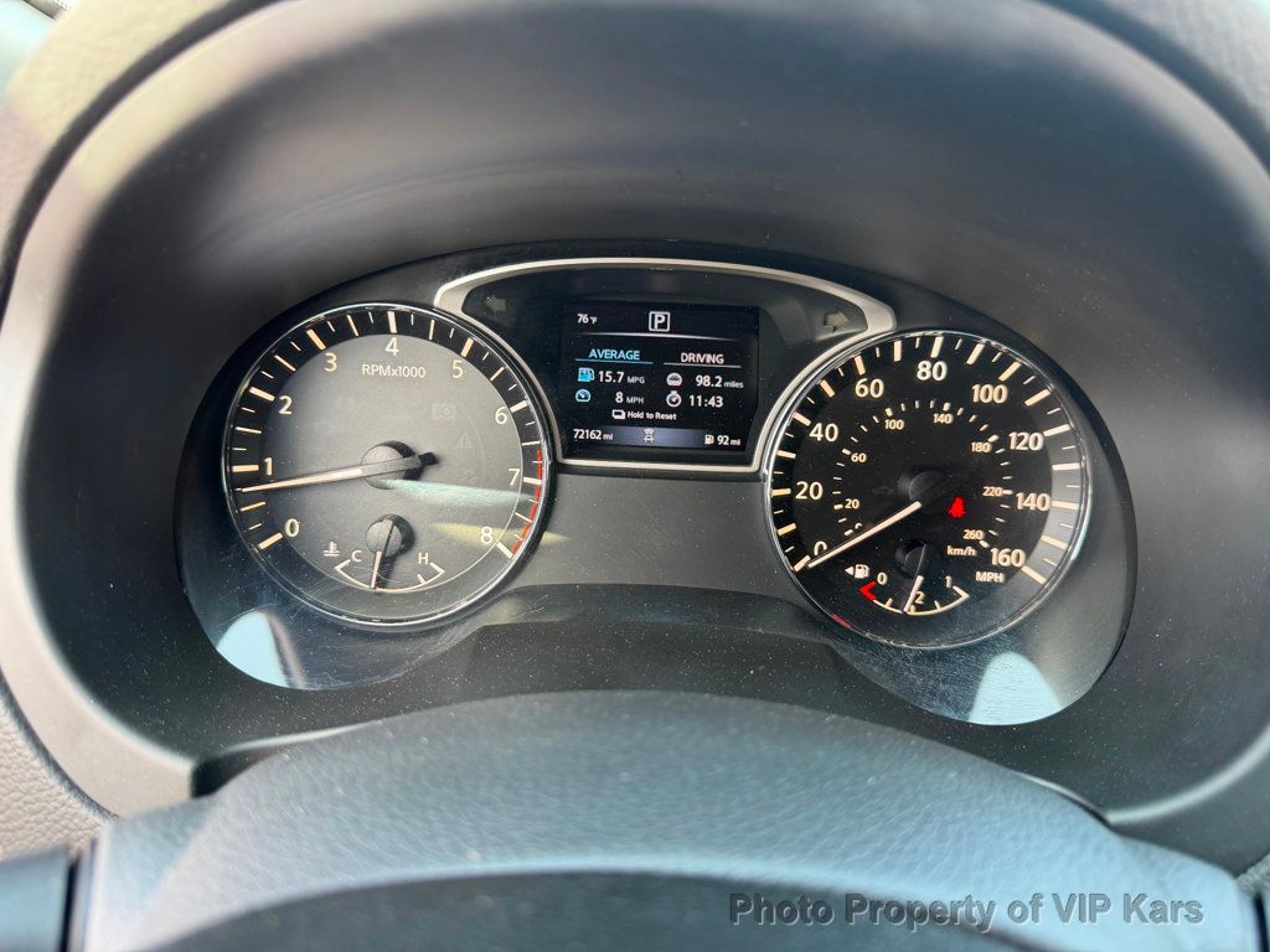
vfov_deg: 56.8
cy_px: 476
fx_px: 881
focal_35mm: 24
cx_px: 635
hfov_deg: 71.6
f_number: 1.78
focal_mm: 6.76
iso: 160
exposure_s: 1/121
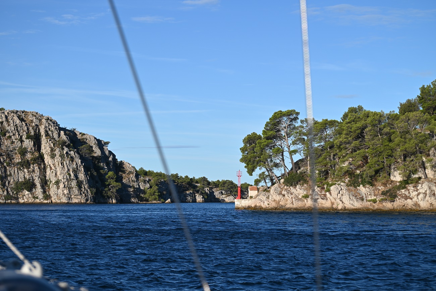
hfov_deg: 23.6
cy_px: 146
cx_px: 218
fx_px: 1042
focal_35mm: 86
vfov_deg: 15.9
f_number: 6.3
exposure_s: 1/640
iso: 100
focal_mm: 86
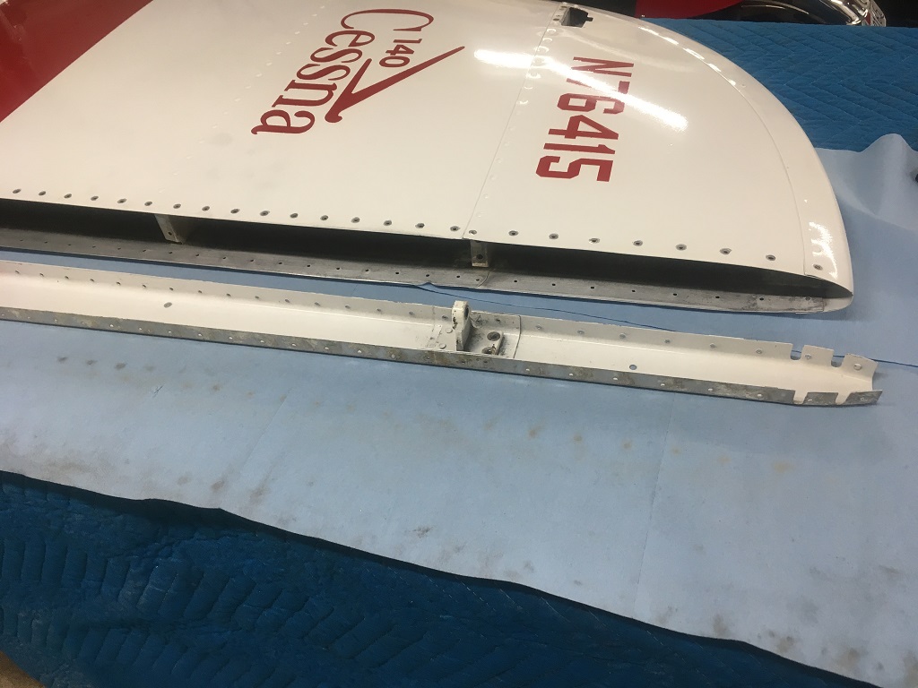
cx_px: 459
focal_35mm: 29
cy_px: 344
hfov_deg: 61.7
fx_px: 769
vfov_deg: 48.2
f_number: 2.2
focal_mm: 4.15
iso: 32
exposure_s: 1/30
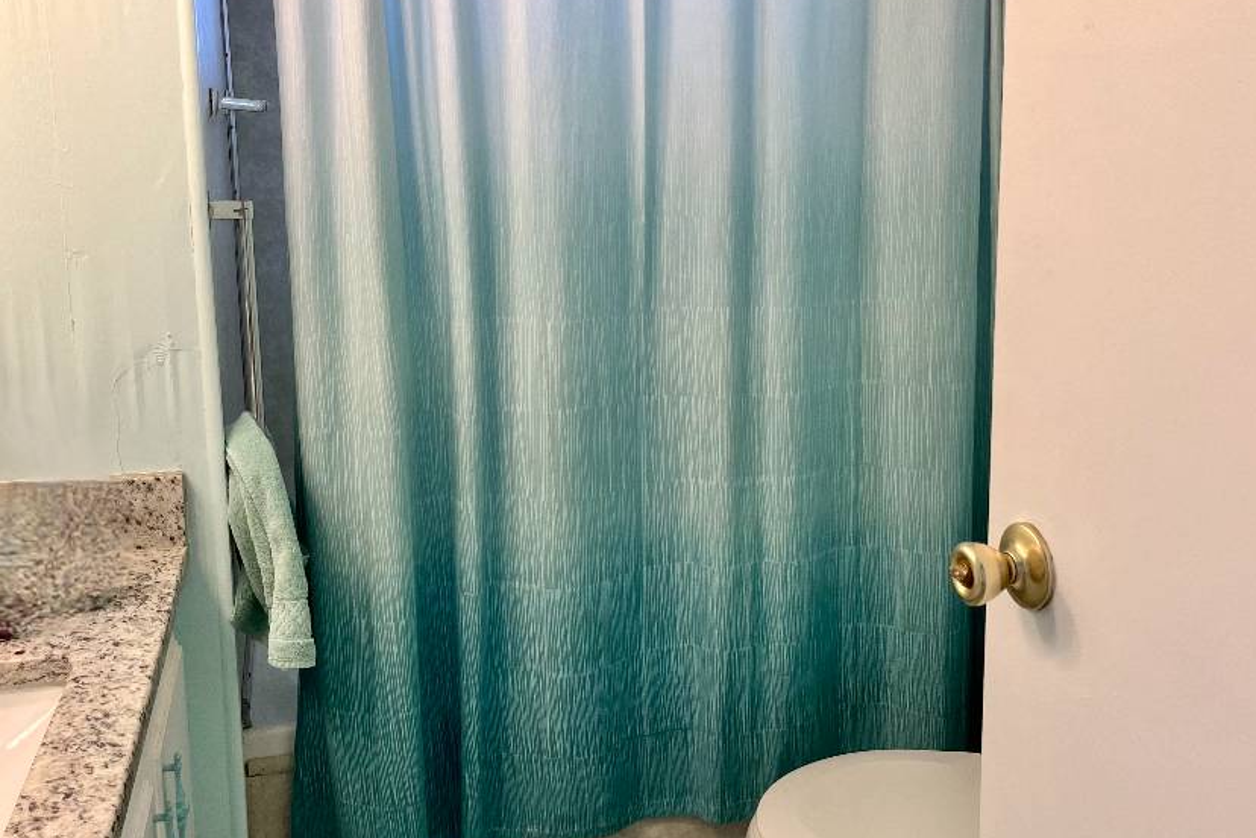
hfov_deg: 51.9
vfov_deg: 35.7
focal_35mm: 37
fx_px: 1291
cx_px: 633
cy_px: 304
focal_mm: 5.1
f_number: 1.6
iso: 80
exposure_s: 1/60
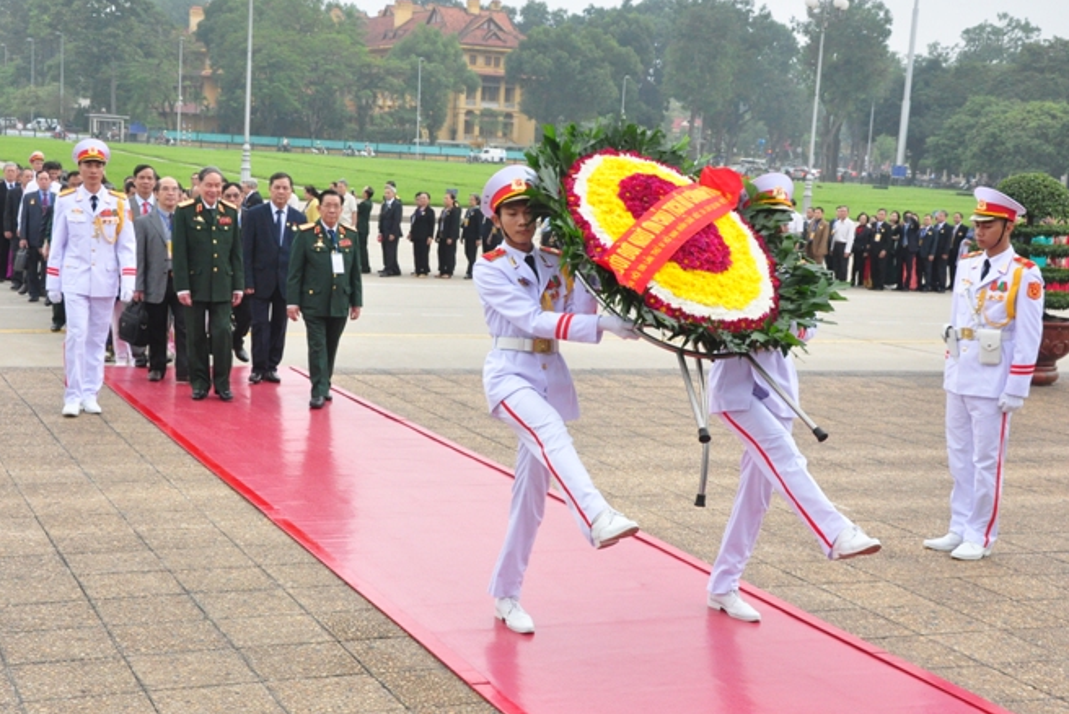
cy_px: 355
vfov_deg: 24.6
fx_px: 1634
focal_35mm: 55
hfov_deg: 36.2
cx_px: 503
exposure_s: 1/125
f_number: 8
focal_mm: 32
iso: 1250
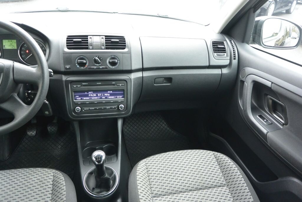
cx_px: 151
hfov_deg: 67.4
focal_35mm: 27
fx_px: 227
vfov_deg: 47.9
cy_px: 101
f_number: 3.5
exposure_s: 1/50
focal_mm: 10
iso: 800
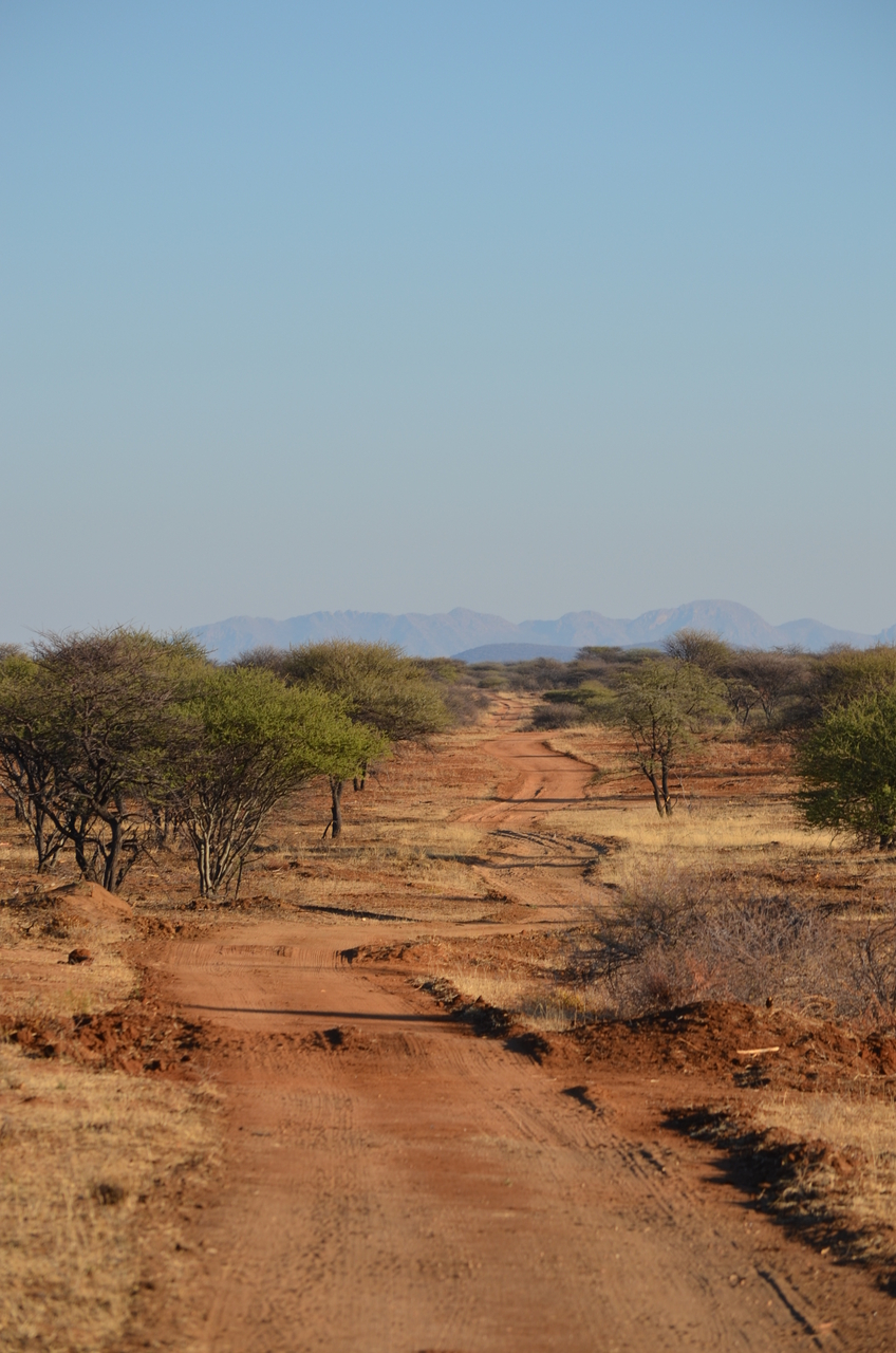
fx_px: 8436
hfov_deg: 6.1
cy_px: 676
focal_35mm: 225
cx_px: 448
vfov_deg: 9.2
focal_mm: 150
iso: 200
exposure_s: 1/640
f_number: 6.3
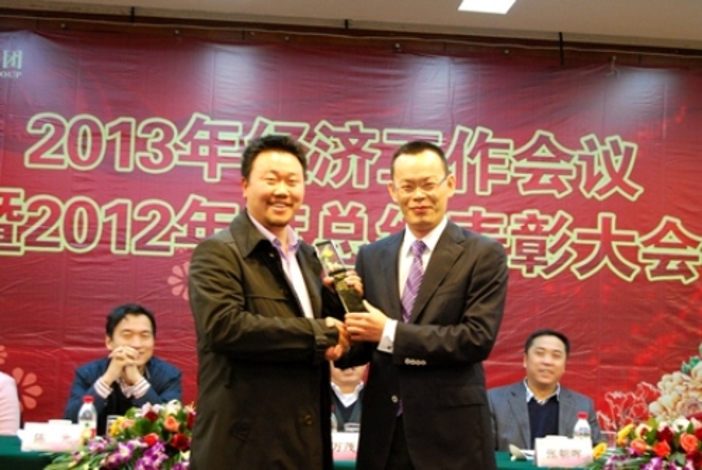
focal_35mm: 68
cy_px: 235
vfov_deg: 20.2
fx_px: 1318
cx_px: 351
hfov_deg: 29.8
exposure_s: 1/13
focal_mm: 45
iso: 800
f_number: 5.3
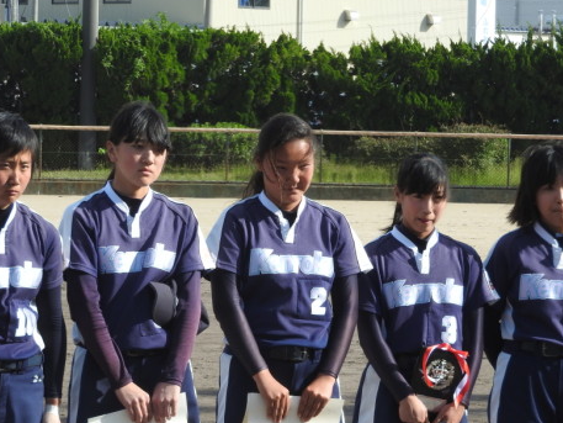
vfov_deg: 6.7
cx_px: 275
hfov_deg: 8.9
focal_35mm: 223
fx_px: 3628
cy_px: 269
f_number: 5.2
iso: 100
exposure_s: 1/320
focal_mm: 30.5
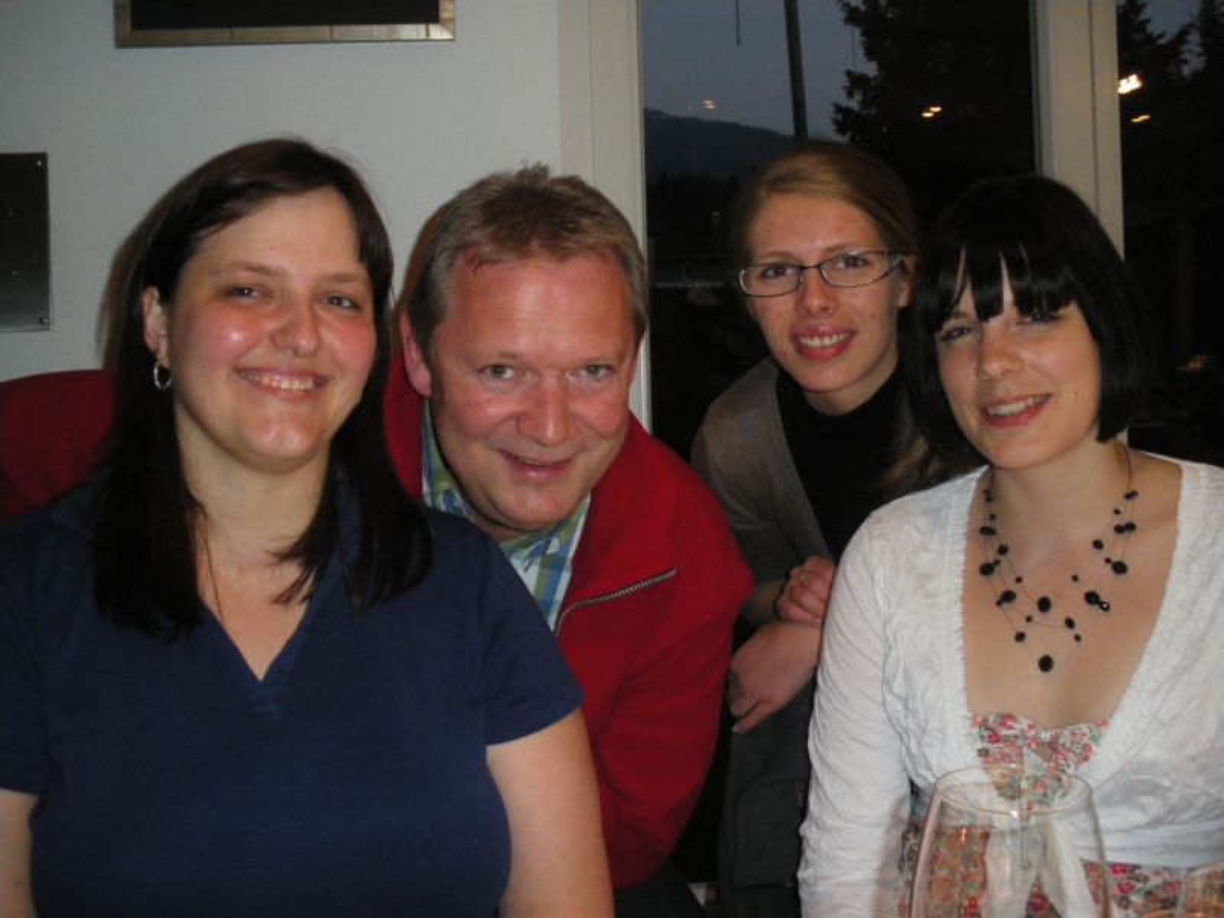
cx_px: 612
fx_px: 1273
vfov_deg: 39.7
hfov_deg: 51.4
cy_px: 459
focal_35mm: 36
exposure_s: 1/50
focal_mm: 6.3
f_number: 3.5
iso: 400
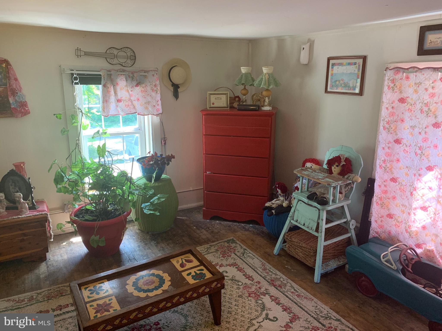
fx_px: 332
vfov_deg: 53.1
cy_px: 166
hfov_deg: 67.3
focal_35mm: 26
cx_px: 221
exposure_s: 1/60
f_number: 1.8
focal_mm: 4.25
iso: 80
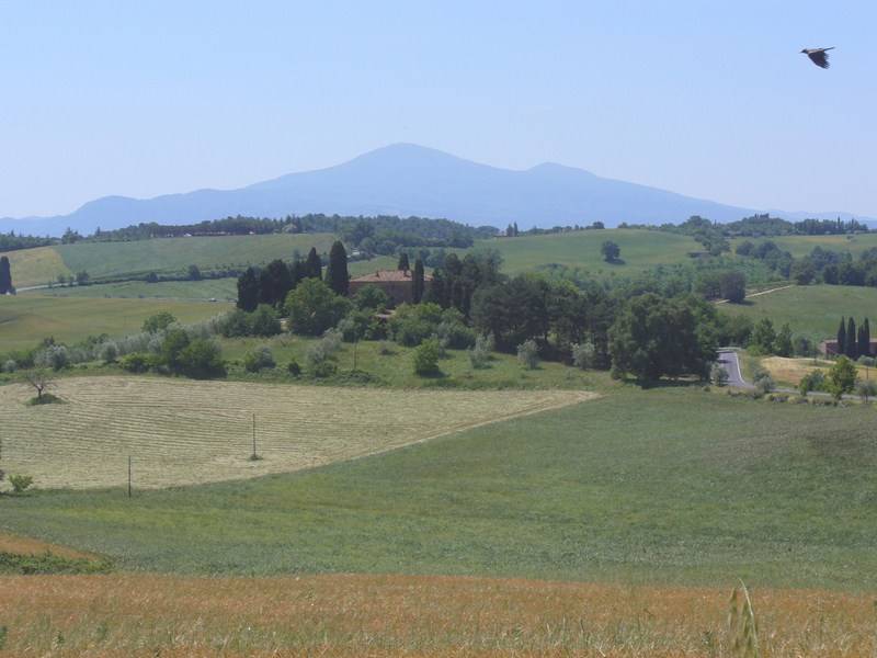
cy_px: 329
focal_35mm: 98
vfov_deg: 15.1
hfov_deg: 20.0
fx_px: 2483
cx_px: 438
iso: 80
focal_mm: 16.1
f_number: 7
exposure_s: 1/250
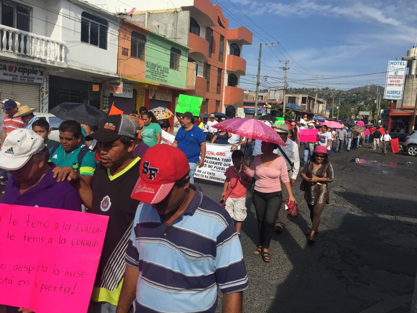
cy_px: 156
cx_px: 208
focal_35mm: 29
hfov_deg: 61.7
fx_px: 349
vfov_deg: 48.2
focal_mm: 4.15
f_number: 2.2
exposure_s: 1/2083
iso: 32
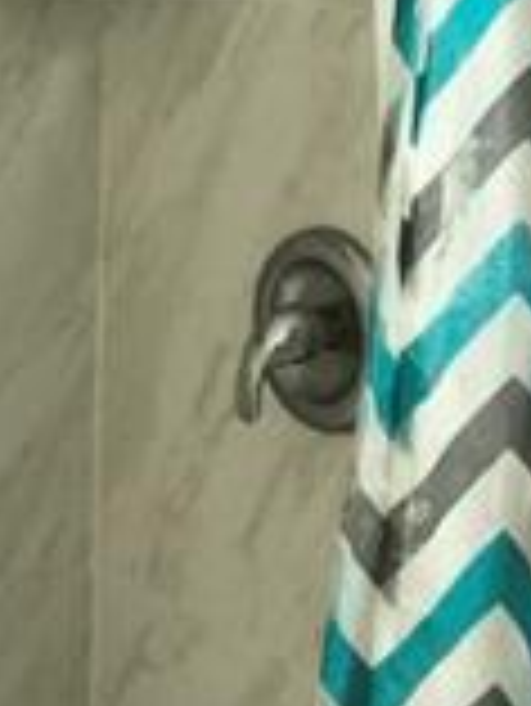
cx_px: -338
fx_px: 2798
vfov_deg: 14.3
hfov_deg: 10.4
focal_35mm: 137
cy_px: 117
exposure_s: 1/15
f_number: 1.8
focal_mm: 3.99
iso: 40
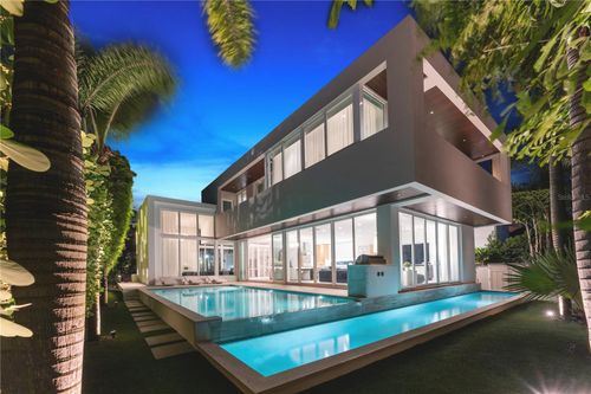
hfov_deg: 104.3
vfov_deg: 81.2
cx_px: 296
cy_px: 197
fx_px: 230
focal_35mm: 14
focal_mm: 14
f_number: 9
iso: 100
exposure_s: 8
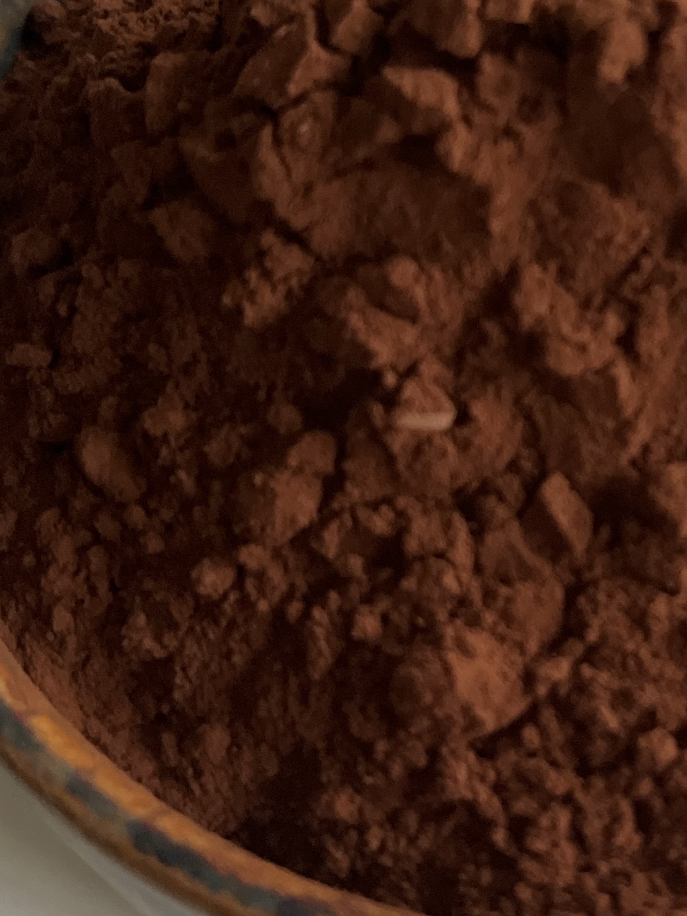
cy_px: 376
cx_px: 667
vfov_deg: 29.3
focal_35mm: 66
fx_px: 1746
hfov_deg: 21.6
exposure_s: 1/36
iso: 640
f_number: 1.6
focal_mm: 5.1
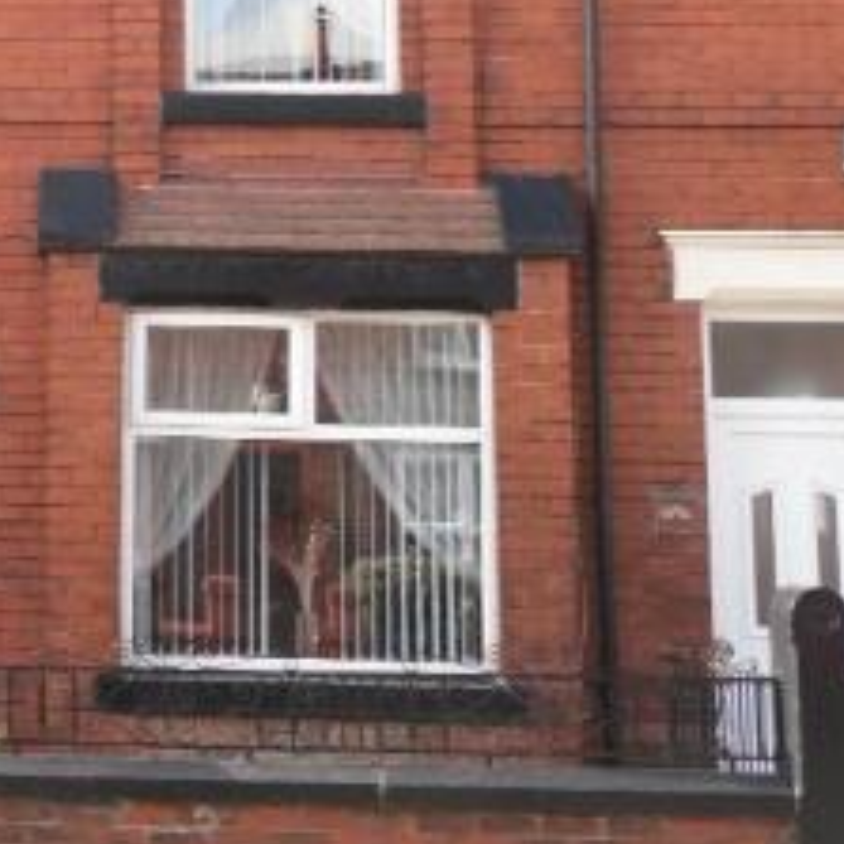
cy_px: 252
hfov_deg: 20.2
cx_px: -131
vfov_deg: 21.3
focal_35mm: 81
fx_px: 2234
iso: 80
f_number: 3.5
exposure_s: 1/117
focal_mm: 6.3
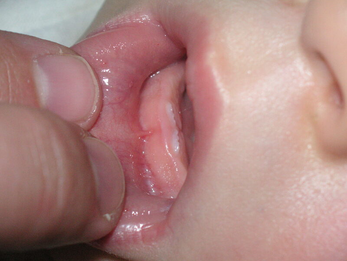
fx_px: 1053
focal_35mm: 105
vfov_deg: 14.1
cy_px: 130
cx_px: 174
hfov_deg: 18.7
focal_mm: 17.1
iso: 160
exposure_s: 1/105
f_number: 13
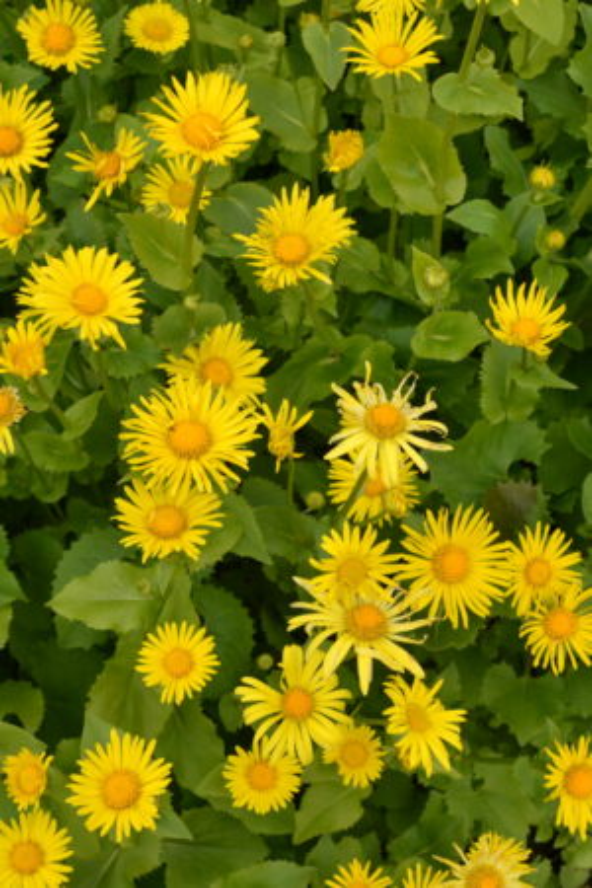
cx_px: 296
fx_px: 888
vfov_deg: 53.1
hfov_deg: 36.9
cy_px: 444
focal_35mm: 36
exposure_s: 1/125
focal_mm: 24
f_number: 7.1
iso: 100
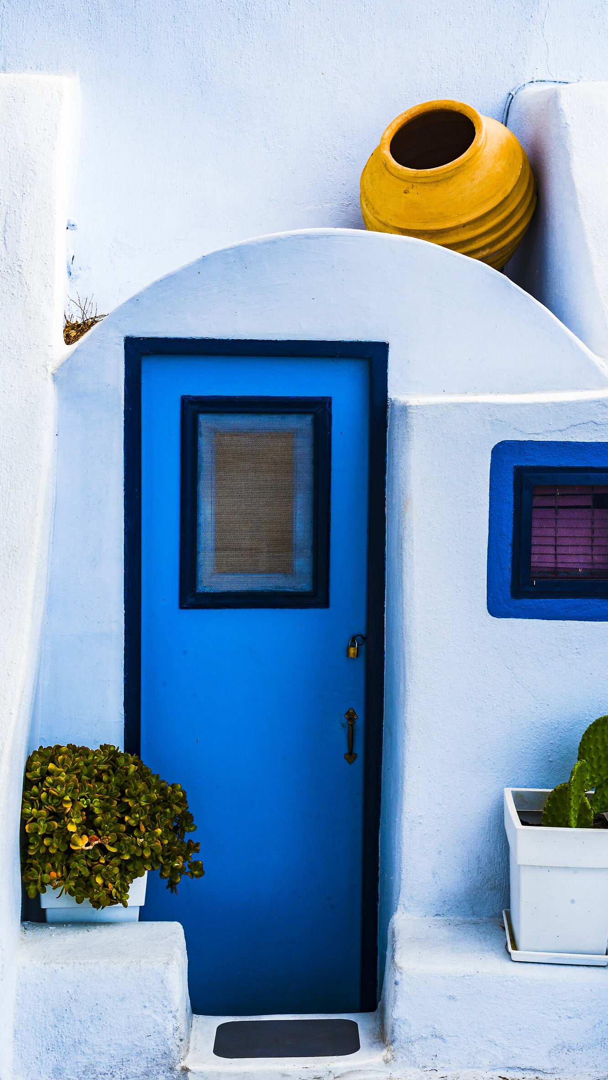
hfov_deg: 22.6
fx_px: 1519
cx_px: 336
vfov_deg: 39.2
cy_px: 534
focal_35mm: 53
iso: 400
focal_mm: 50
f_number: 16
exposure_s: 1/160
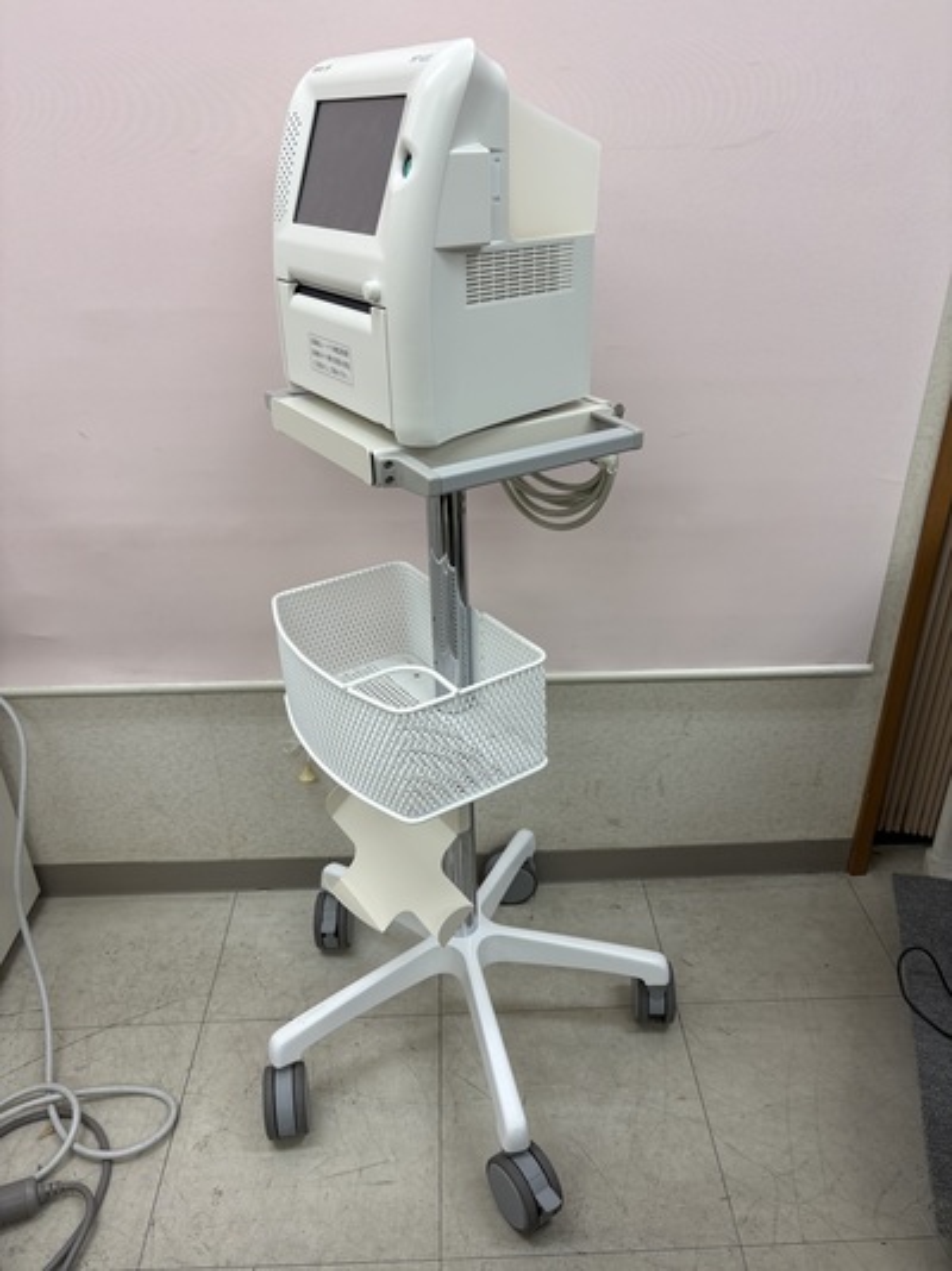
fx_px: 954
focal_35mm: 26
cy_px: 636
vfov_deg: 67.3
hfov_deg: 53.0
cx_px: 476
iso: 40
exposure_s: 1/120
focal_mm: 5.96
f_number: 1.6
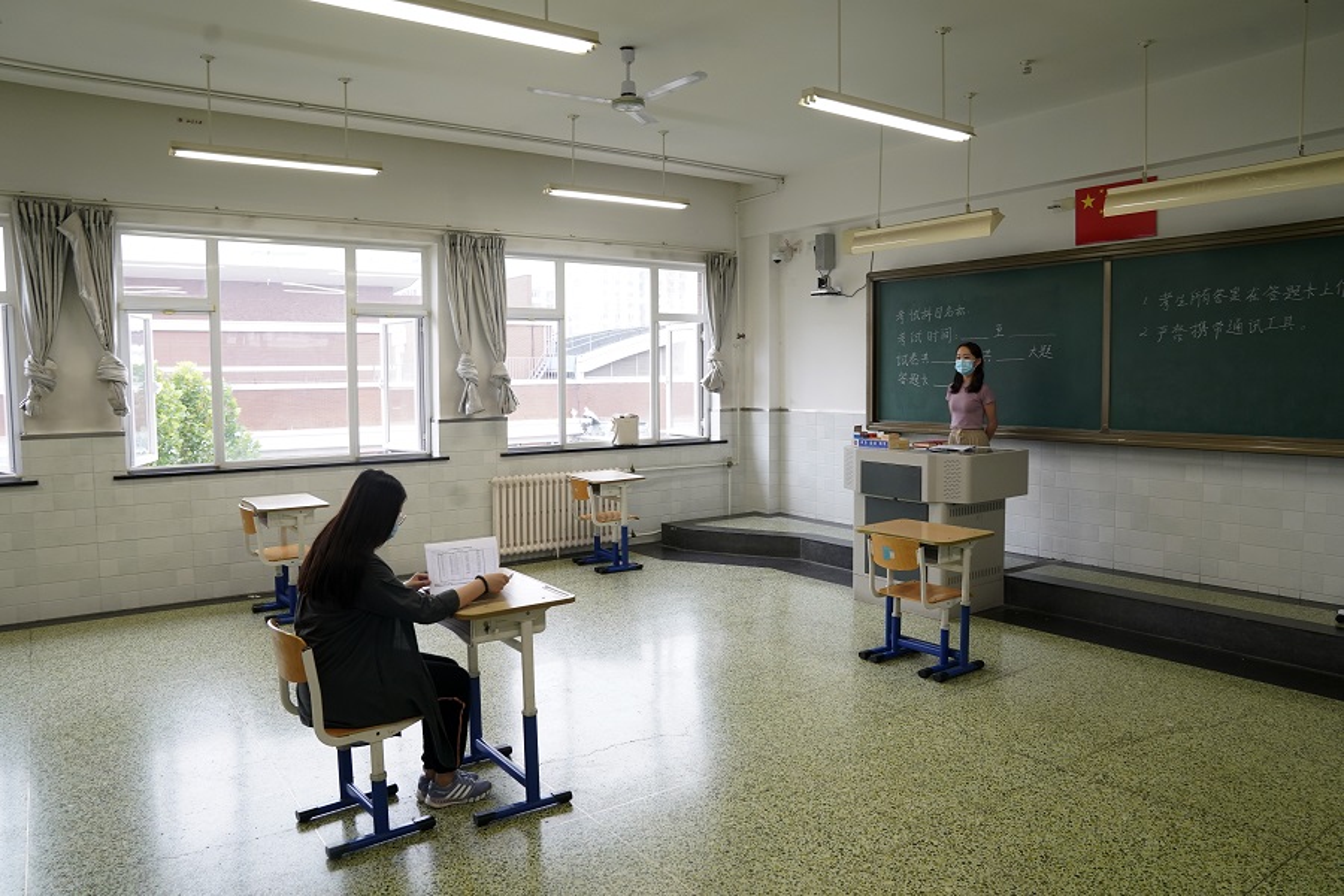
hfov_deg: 73.7
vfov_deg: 53.1
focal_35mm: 24
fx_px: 896
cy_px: 448
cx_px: 672
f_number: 6.3
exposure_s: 1/160
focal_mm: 24
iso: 1250
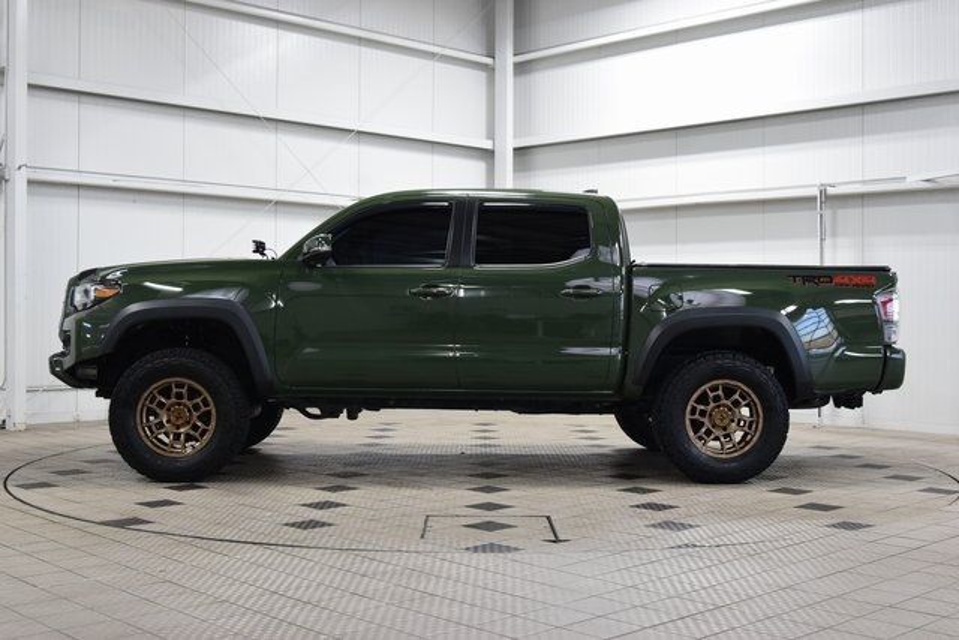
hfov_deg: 43.6
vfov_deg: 29.9
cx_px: 480
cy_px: 320
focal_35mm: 45
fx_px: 1199
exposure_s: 1/60
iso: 1600
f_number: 5.6
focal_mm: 30
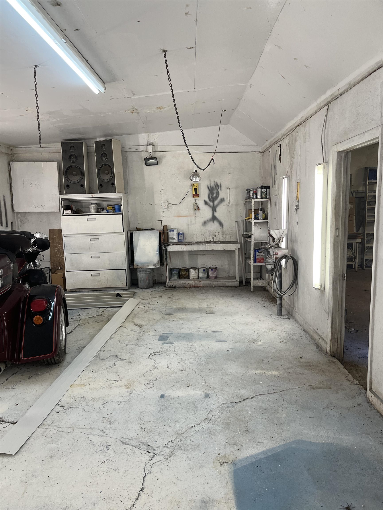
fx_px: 384
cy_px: 255
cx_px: 192
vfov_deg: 67.3
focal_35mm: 26
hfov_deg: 53.1
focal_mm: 5.1
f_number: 1.6
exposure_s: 1/120
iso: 100
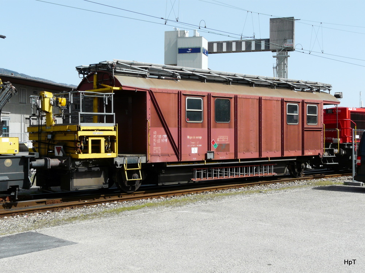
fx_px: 538
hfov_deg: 37.5
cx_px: 182
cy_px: 136
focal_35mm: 51
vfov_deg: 28.6
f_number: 5.6
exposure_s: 1/400
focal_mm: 8.3
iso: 100
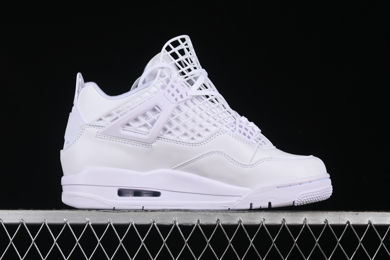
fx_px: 812
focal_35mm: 75
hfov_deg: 27.0
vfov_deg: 18.2
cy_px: 130
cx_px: 195
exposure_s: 1/80
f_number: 9
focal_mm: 50
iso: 160
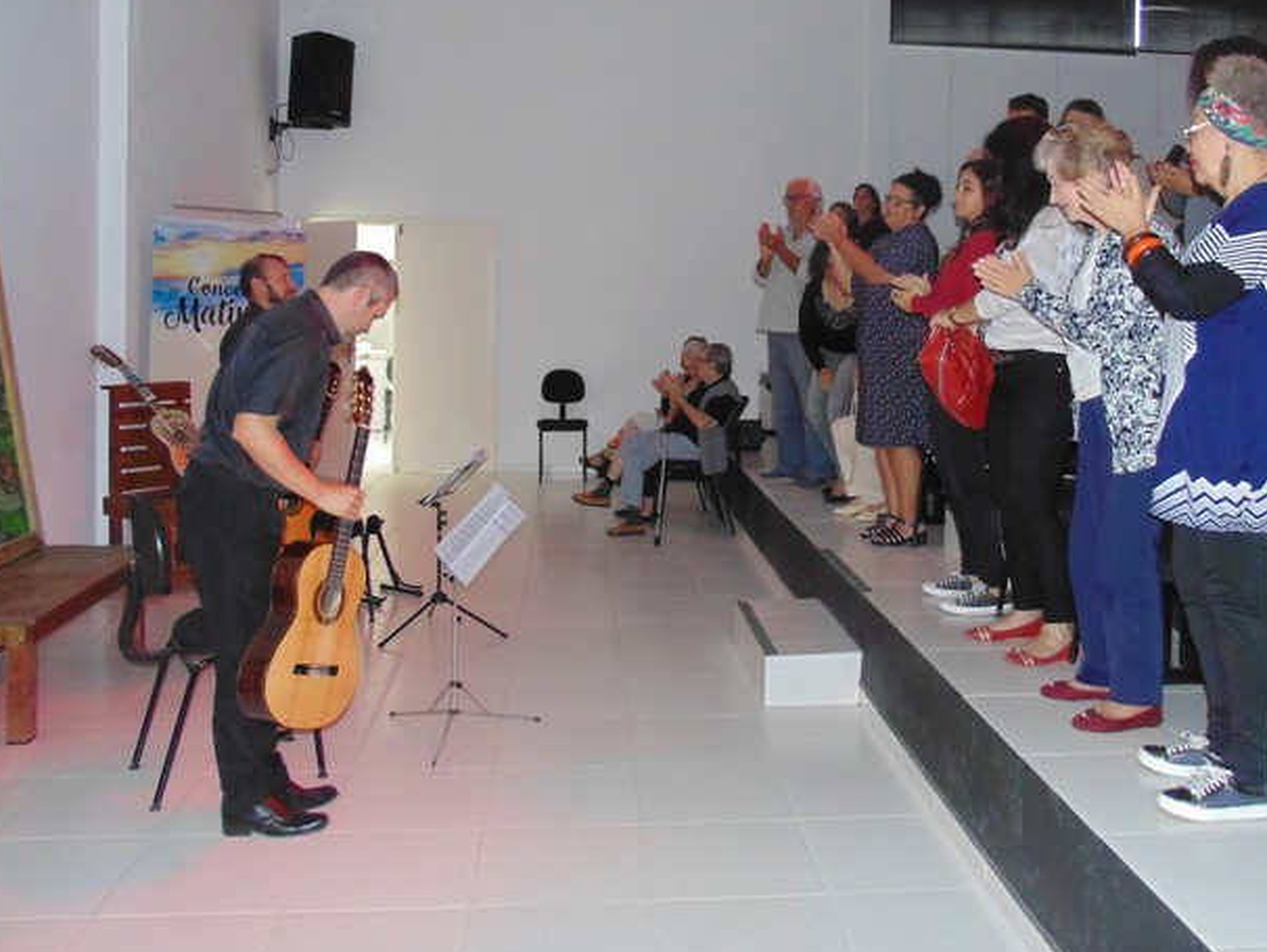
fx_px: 1208
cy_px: 335
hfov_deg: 55.1
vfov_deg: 42.5
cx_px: 721
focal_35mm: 33
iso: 320
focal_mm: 4.5
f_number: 3.1
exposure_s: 1/30
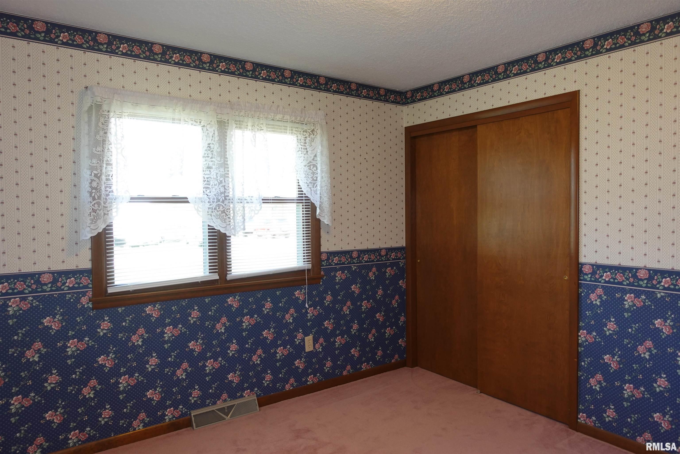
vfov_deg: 53.1
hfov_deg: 73.7
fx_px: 453
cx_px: 340
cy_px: 227
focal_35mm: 24
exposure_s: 1/30
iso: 125
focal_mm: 8.8
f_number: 2.5
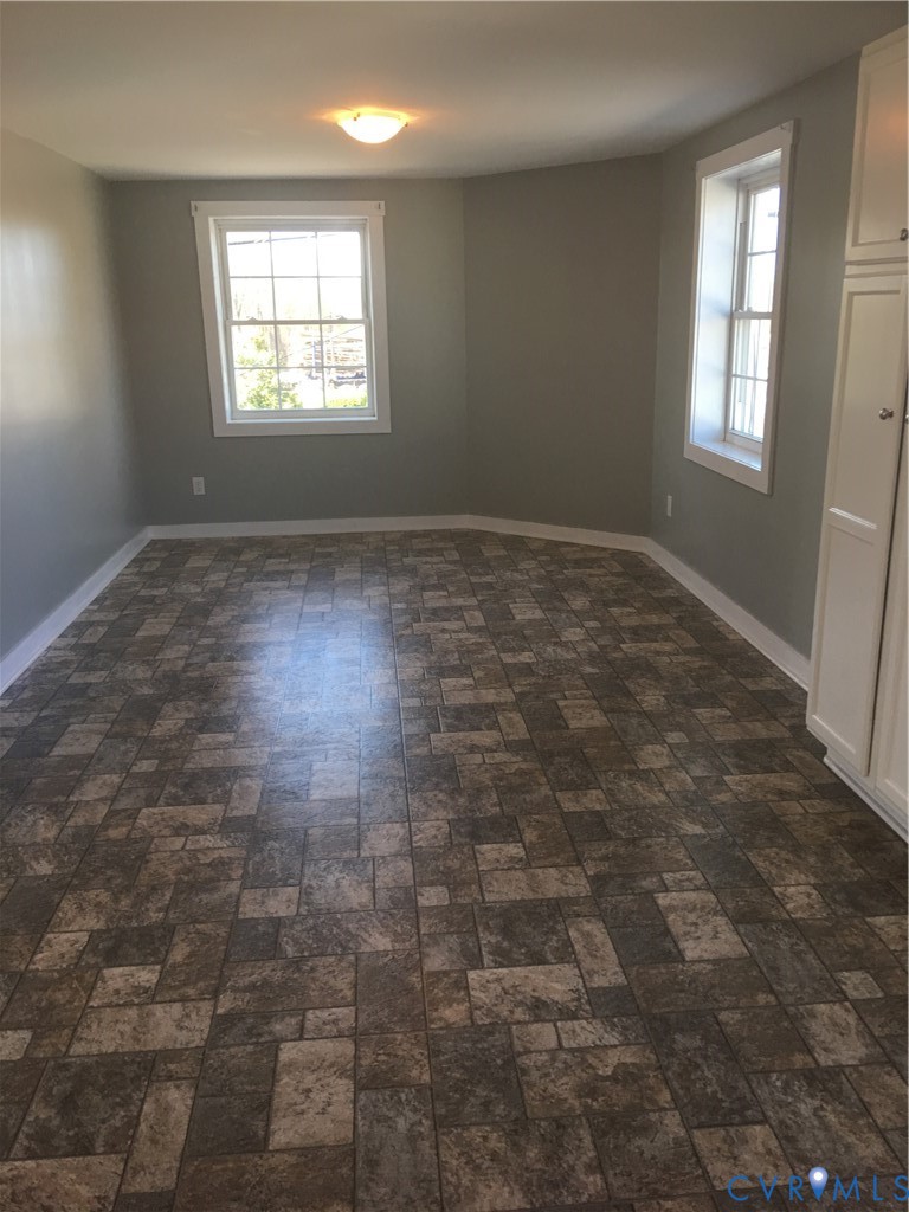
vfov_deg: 61.7
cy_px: 606
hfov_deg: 48.2
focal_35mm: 29
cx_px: 454
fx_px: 1015
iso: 32
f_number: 2.2
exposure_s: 1/30
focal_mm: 4.15
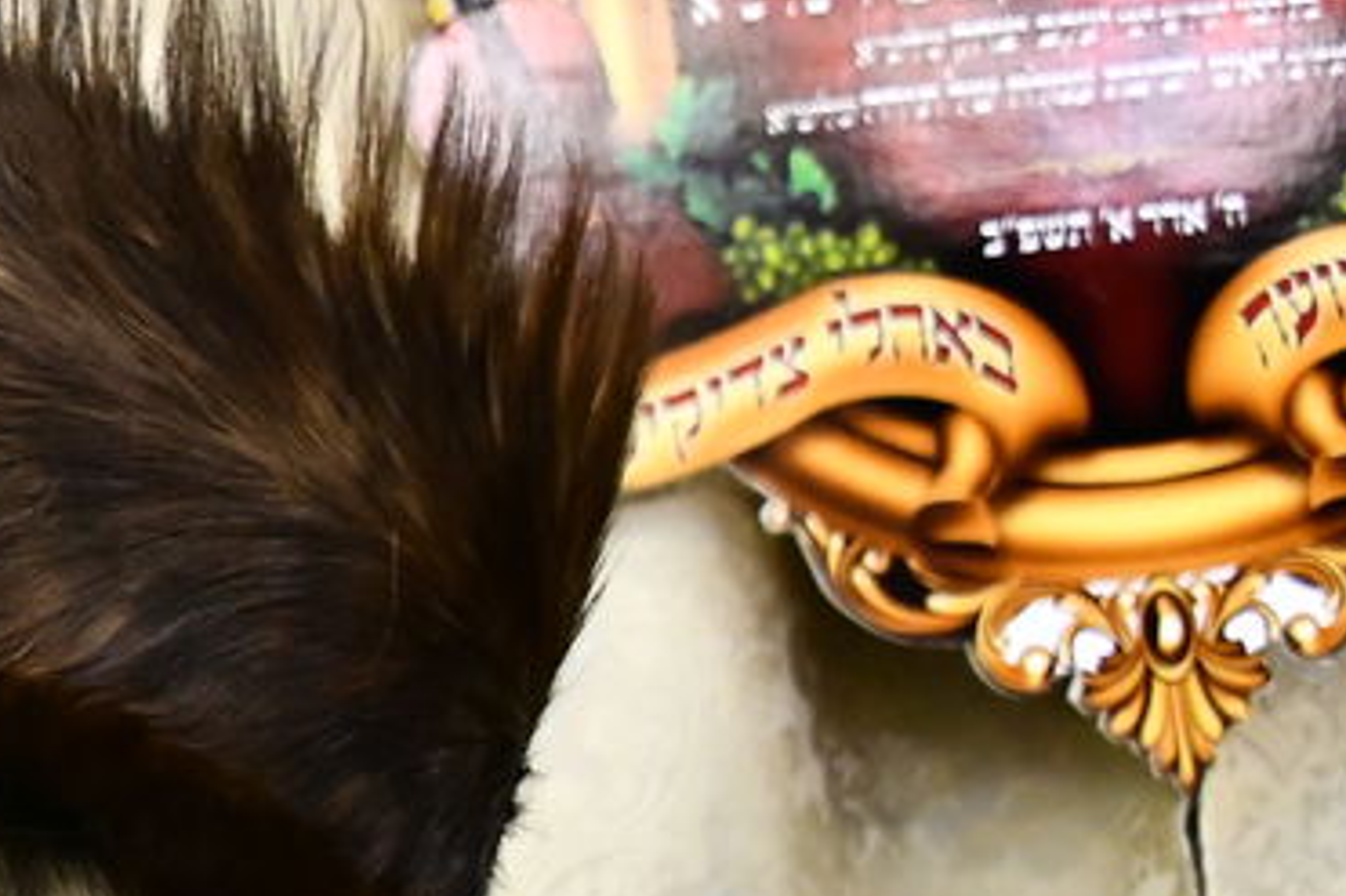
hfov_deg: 11.5
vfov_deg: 8.2
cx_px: -1056
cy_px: 1014
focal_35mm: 166
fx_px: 6203
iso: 3200
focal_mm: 44
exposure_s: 1/100
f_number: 5.6
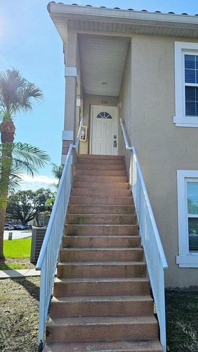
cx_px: 122
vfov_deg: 66.0
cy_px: 182
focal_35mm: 29
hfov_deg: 40.0
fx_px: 271
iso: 25
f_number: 1.8
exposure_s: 1/2500
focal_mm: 5.4
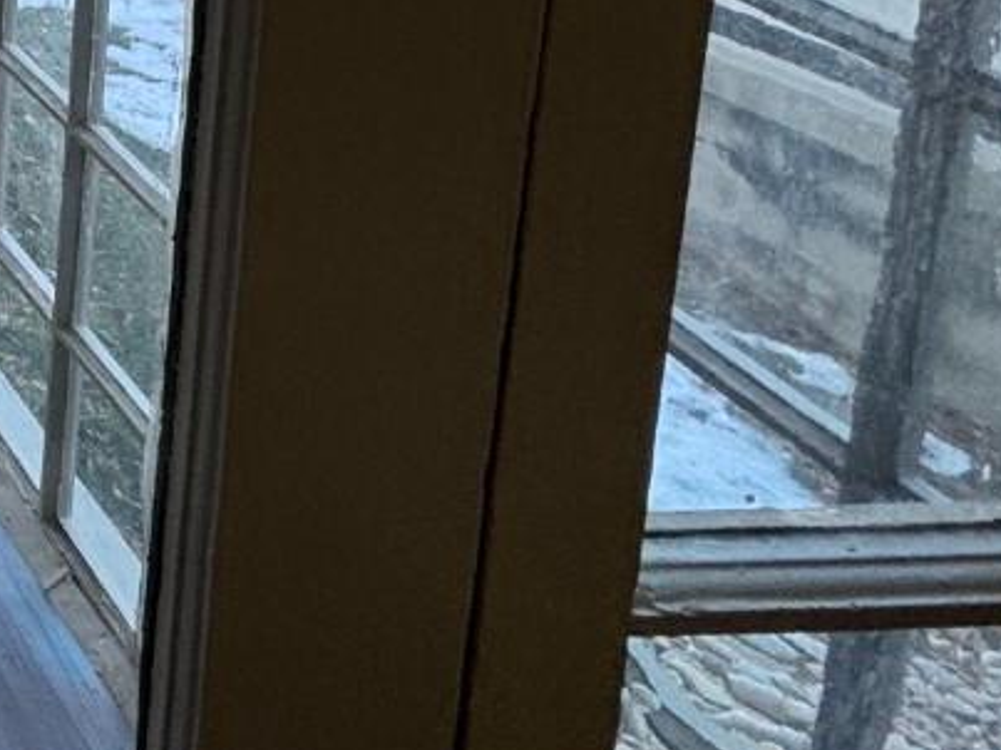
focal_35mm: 50
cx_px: -715
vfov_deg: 22.4
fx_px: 1445
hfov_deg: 23.6
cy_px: -454
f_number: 2.2
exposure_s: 1/120
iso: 64
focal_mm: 2.22
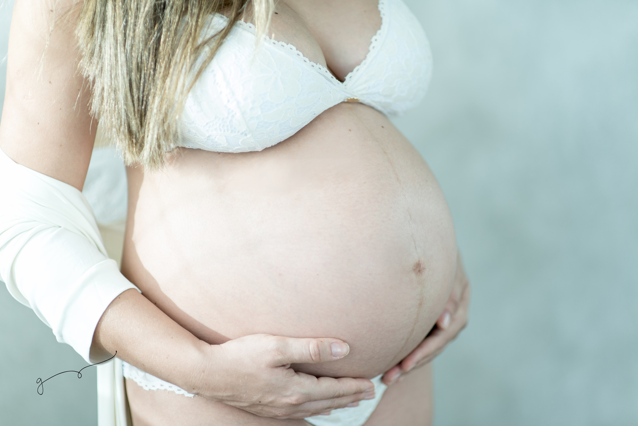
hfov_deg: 23.9
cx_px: 319
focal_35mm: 85
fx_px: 1507
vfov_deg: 16.1
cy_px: 213
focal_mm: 85
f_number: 1.4
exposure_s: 1/320
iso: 160
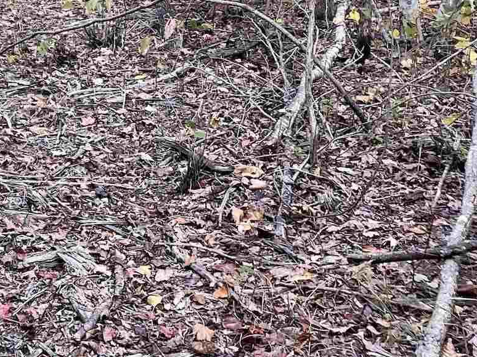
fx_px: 1185
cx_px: -239
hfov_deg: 19.7
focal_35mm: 86
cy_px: -198
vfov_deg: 15.6
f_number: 1.6
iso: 40
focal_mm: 4.2
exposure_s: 1/121
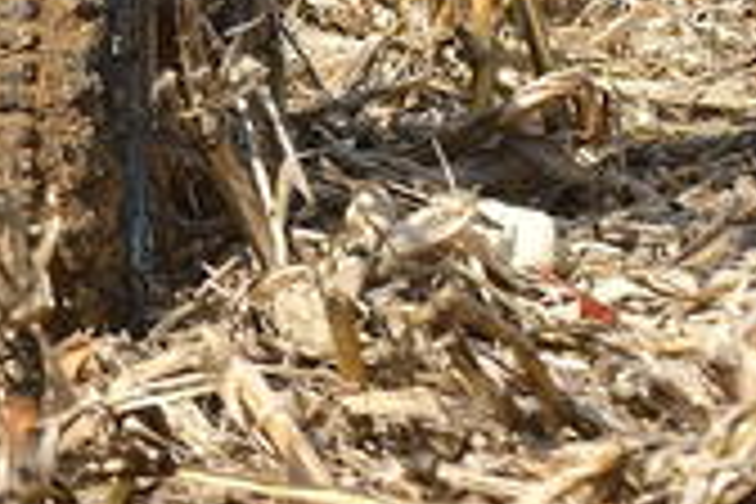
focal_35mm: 960
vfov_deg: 1.4
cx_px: -650
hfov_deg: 2.1
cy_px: -770
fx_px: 20158
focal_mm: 110
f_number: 5.6
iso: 400
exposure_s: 1/2000
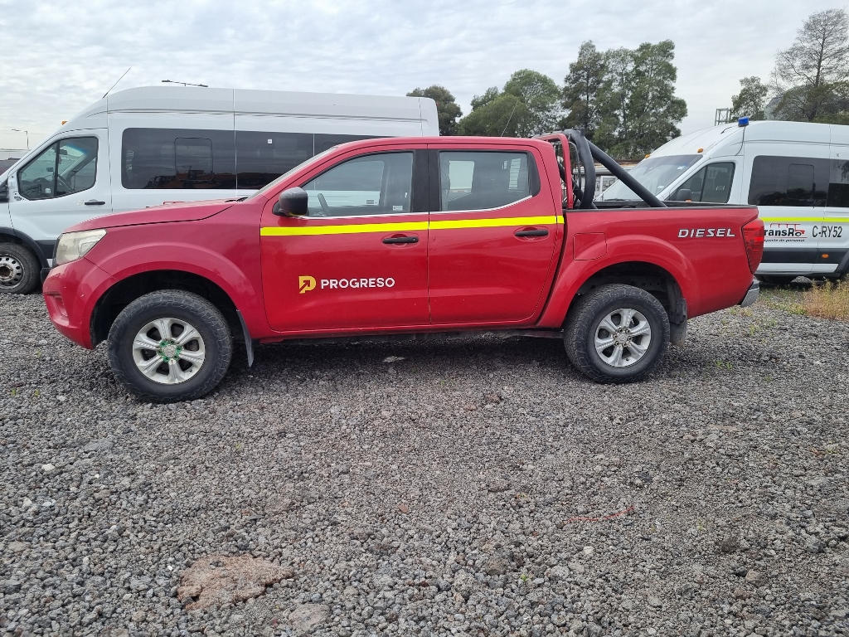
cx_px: 424
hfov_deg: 67.3
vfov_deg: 53.1
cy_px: 318
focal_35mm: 26
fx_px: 638
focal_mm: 5.4
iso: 50
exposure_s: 1/1600
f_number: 1.8
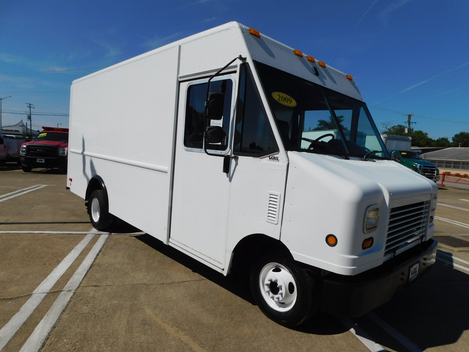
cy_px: 176
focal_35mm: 23
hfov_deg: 73.9
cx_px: 234
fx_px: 312
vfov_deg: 58.9
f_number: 6
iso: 125
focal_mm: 4
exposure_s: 1/1500
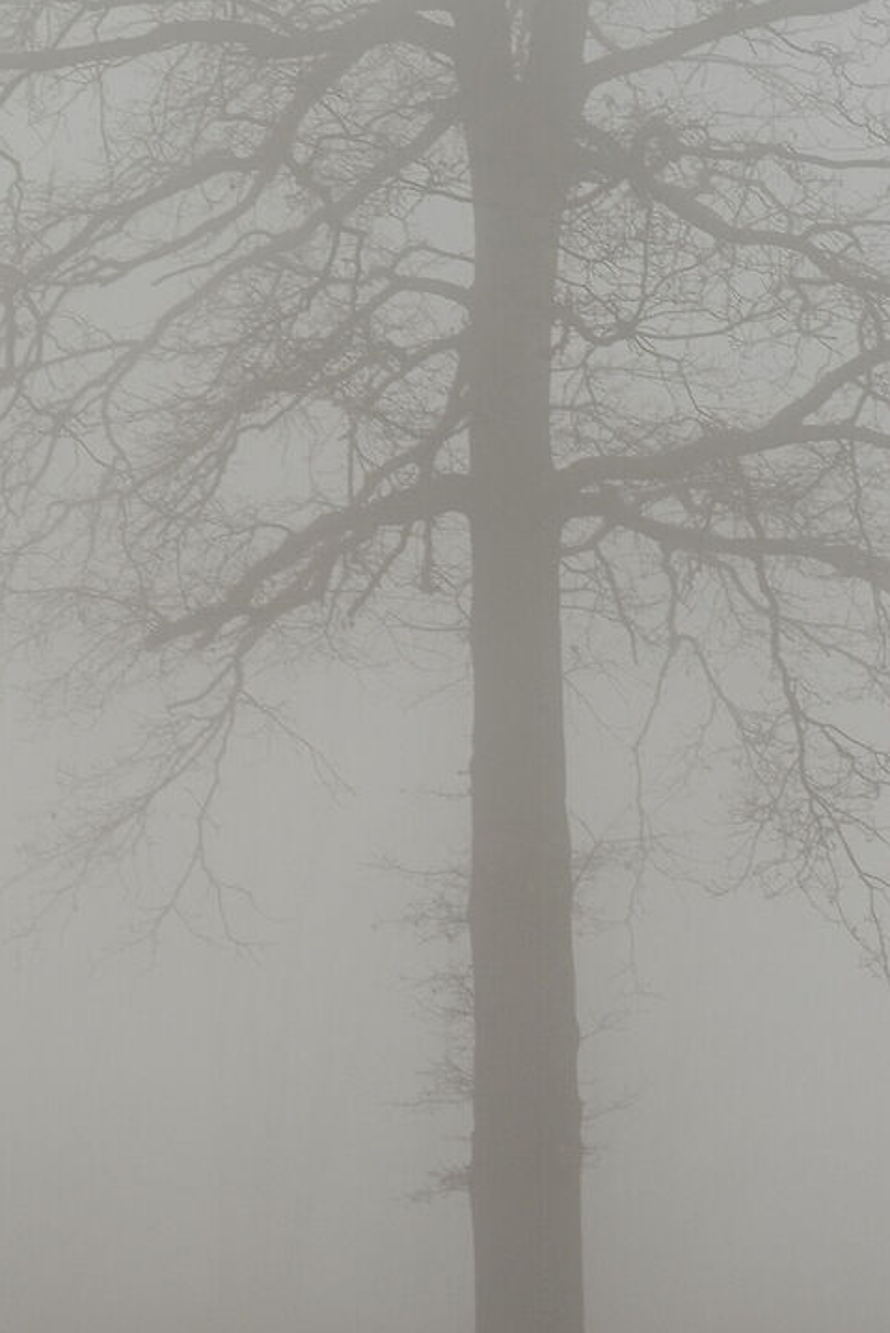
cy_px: 263
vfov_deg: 15.2
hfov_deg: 10.2
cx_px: 505
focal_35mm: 134
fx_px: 4964
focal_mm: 40
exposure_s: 1/40
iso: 100
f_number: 7.1
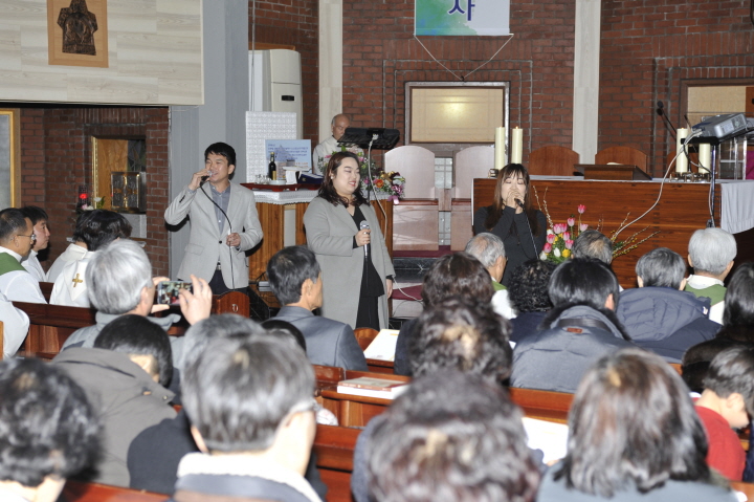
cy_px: 251
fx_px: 1465
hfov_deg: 28.9
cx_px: 377
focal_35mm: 70
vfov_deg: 19.4
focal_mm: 70
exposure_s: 1/60
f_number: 5.6
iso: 200
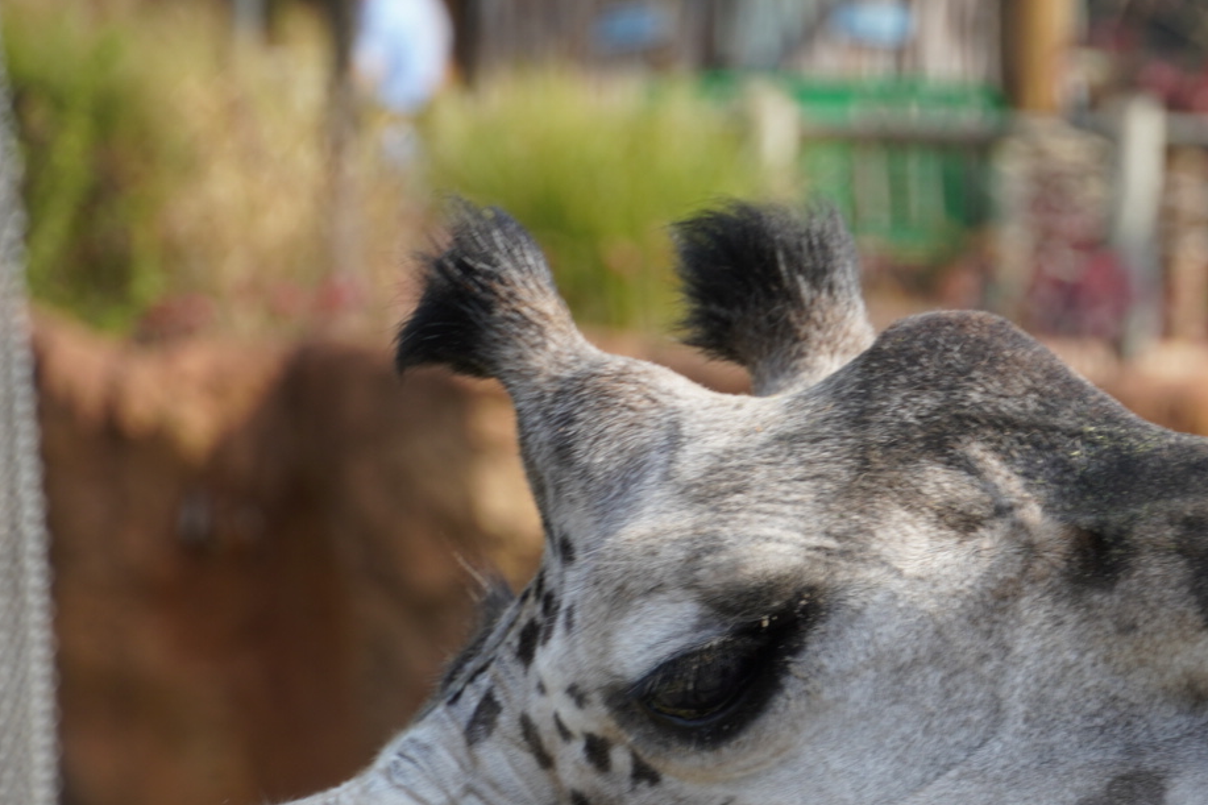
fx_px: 8521
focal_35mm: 254
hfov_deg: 8.1
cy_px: 621
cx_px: 977
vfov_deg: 5.4
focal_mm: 96
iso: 100
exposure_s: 1/160
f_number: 5.6
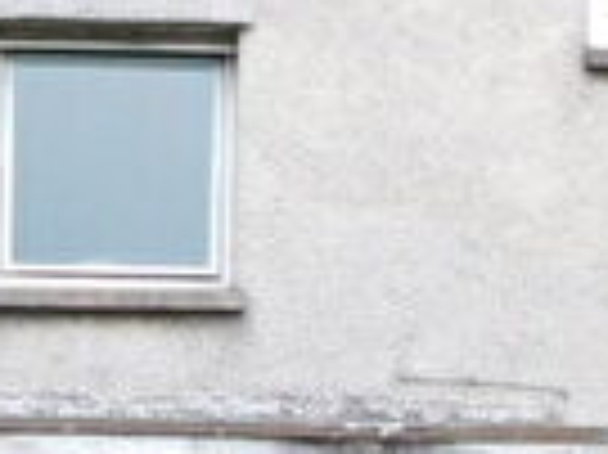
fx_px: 2088
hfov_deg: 16.1
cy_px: 1095
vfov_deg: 10.6
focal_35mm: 119
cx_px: -59
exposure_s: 1/60
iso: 125
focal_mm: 4
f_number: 3
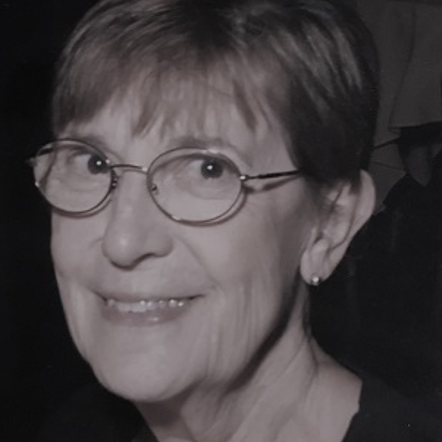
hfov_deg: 48.4
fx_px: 491
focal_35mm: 34
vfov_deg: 48.4
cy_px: 246
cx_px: 219
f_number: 1.8
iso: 100
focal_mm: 3.99
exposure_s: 1/12
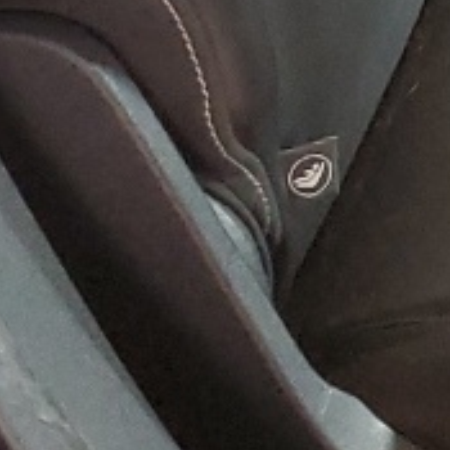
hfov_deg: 7.6
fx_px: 3089
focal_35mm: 210
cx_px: 1167
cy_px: -715
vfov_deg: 7.6
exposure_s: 1/50
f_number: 1.5
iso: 141
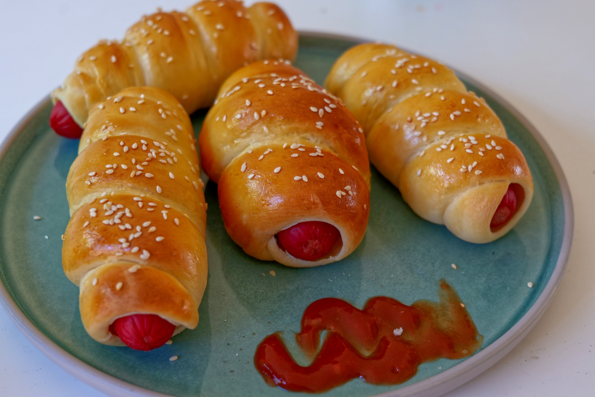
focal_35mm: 60
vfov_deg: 22.6
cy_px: 198
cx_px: 298
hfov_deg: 33.4
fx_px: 992
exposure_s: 1/80
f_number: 5.6
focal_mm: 60
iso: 1600
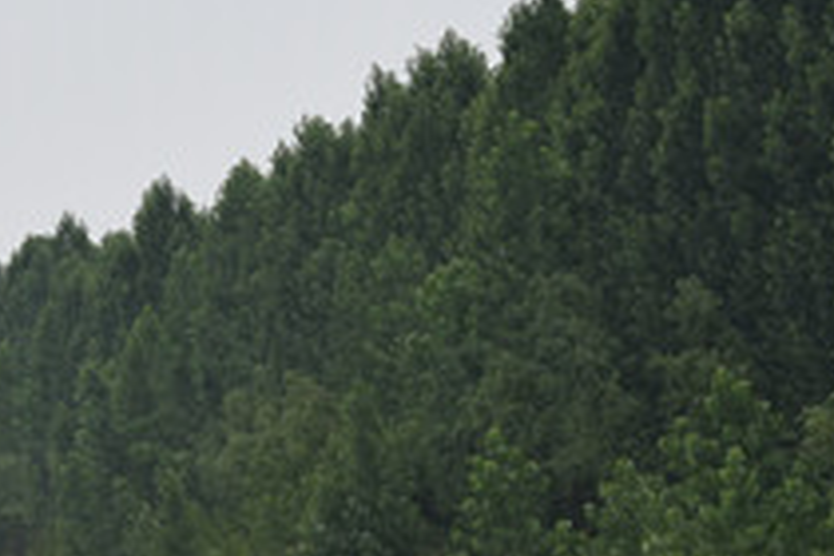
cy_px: 951
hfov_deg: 5.8
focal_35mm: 355
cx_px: 191
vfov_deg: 3.8
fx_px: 8224
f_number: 5.6
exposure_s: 1/500
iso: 100
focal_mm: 62
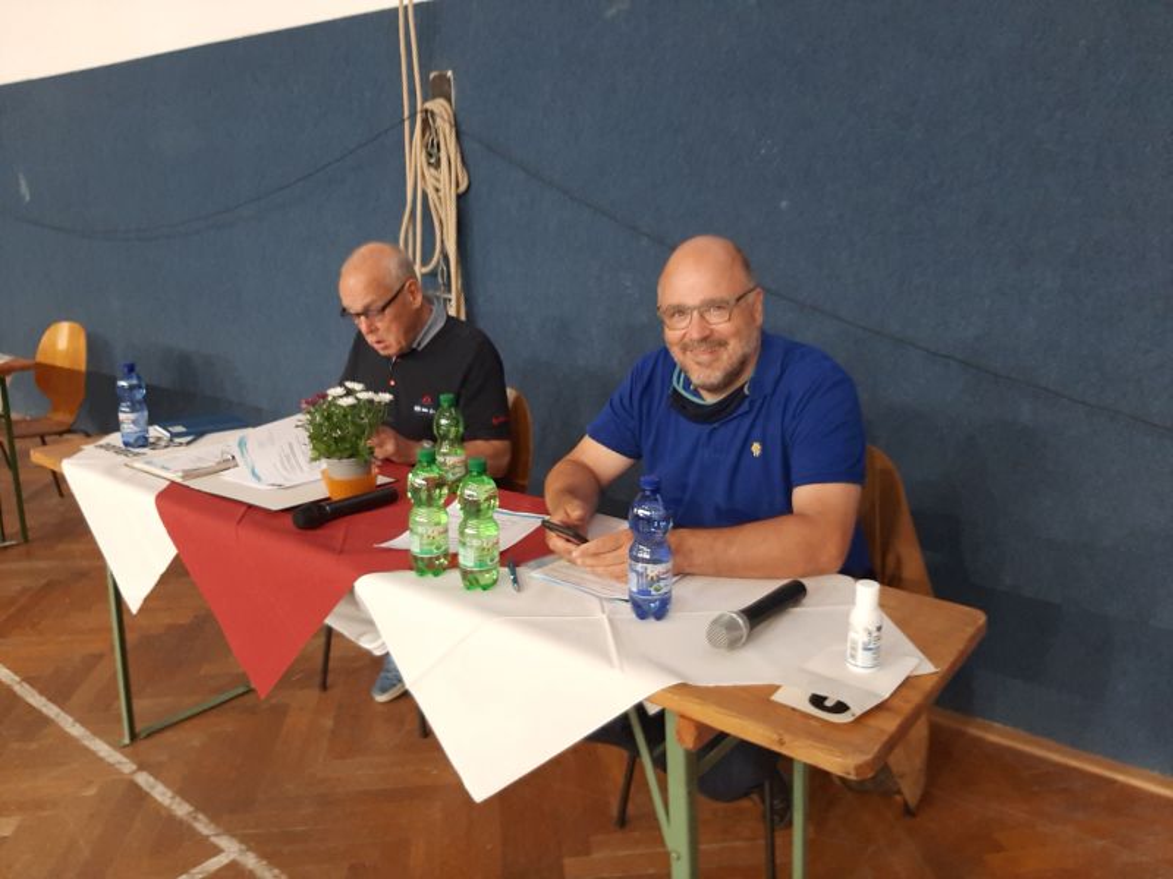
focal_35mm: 27
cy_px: 440
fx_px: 915
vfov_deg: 51.4
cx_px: 586
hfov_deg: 65.3
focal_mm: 3.93
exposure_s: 1/25
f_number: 1.7
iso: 250
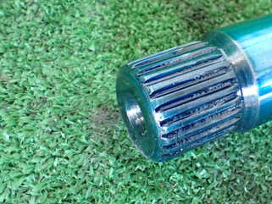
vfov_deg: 26.0
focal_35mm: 56
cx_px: 247
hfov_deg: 32.5
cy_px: 68
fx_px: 440
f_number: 2.3
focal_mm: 5.4
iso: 800
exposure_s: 1/30
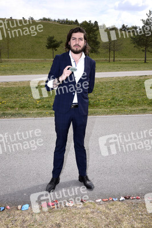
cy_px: 114
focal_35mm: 35
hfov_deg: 37.8
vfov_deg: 54.5
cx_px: 76
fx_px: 222
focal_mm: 35
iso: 320
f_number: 16
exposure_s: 1/160
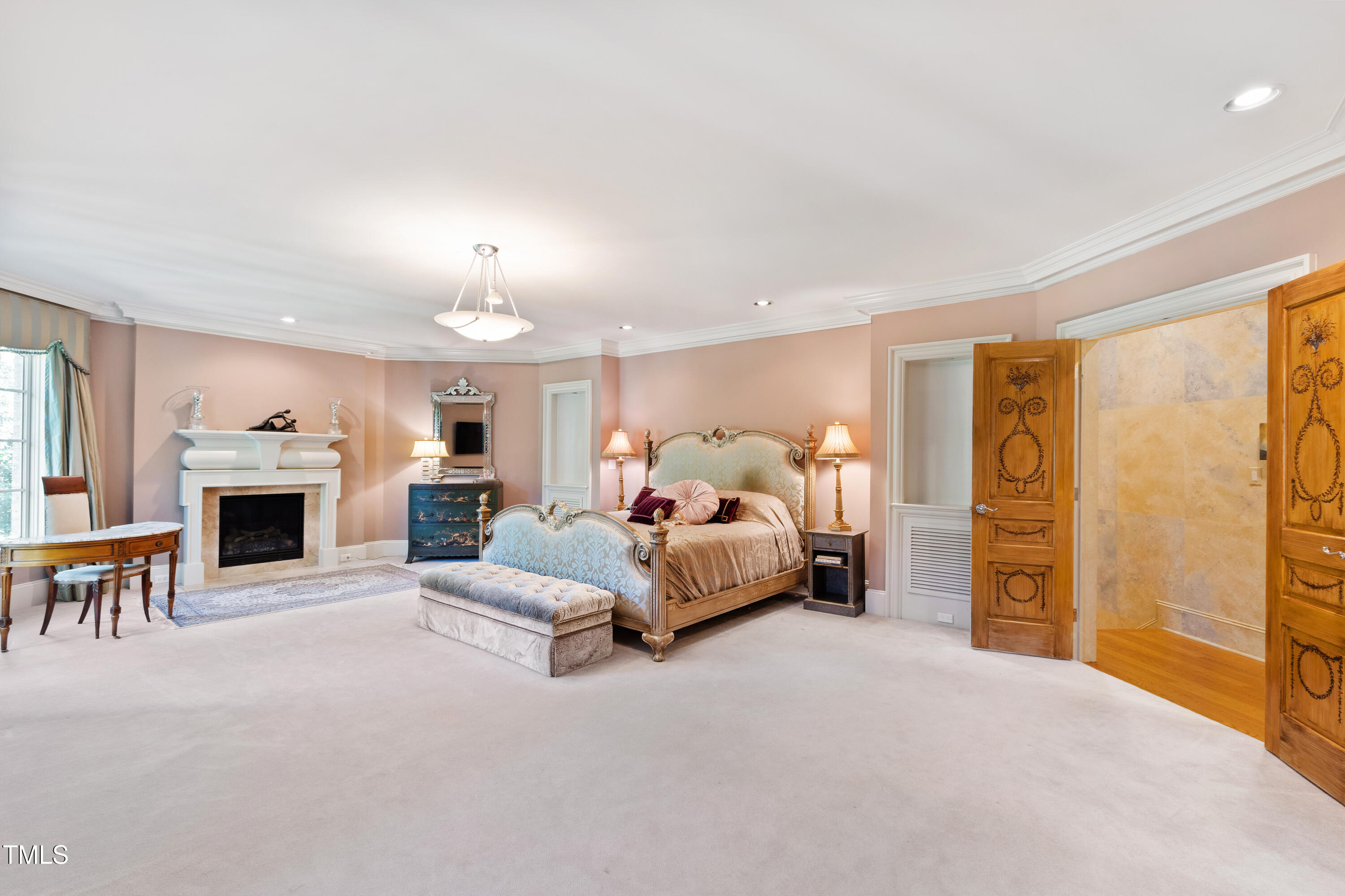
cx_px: 672
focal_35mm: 15
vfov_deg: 77.3
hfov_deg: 100.4
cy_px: 448
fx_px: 560
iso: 100
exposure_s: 1
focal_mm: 10
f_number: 8
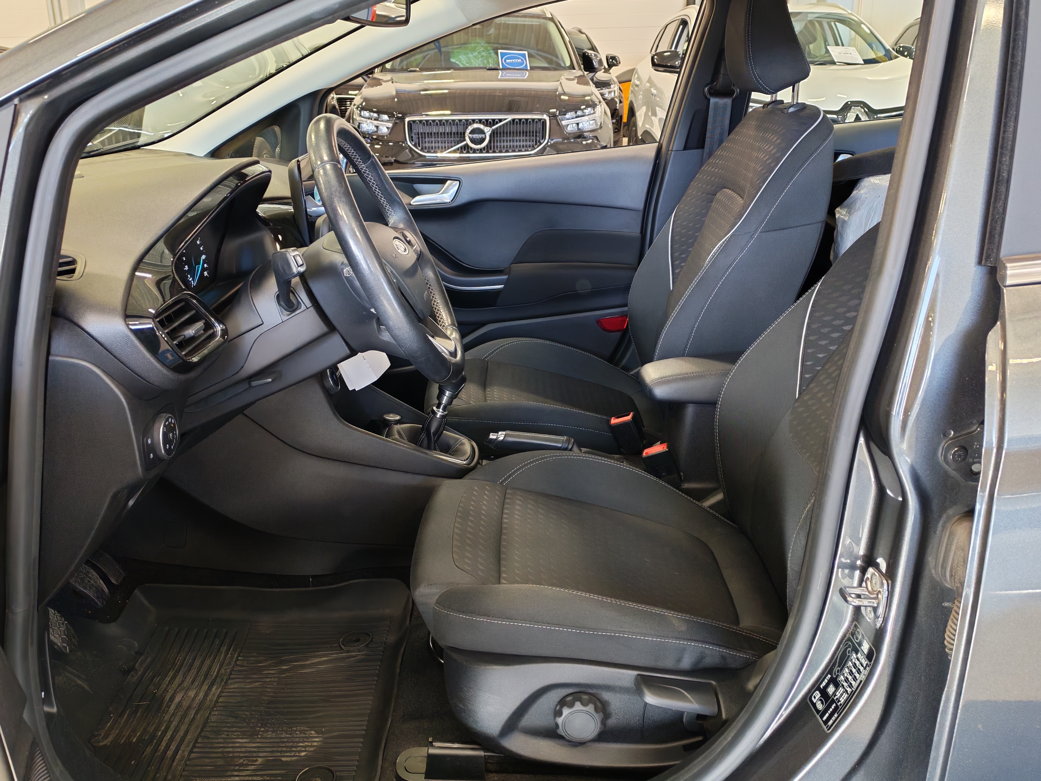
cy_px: 390
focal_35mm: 33
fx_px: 992
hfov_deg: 55.4
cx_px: 520
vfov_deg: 42.9
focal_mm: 6.12
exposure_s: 1/100
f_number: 1.9
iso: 698
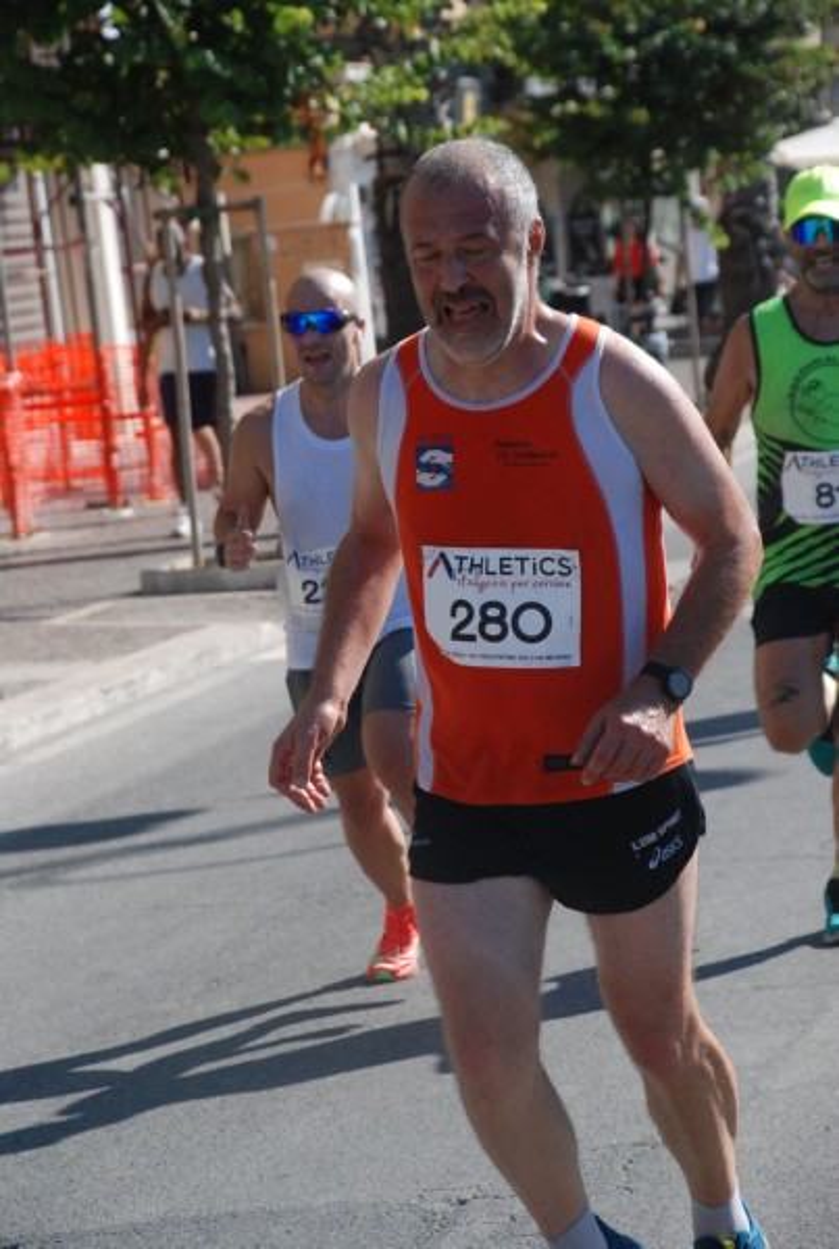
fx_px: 4695
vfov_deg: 15.2
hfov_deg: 10.2
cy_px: 624
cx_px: 420
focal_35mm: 135
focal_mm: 90
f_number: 6.3
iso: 1000
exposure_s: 1/1600
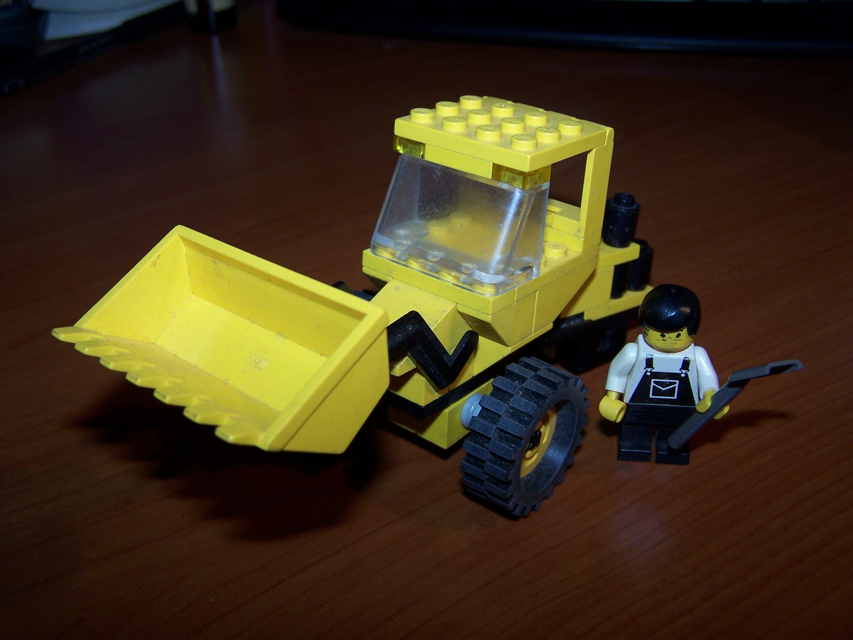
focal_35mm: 38
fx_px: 936
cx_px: 426
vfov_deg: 37.7
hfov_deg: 49.0
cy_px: 320
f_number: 2.8
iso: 80
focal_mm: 6.3
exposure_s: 1/60
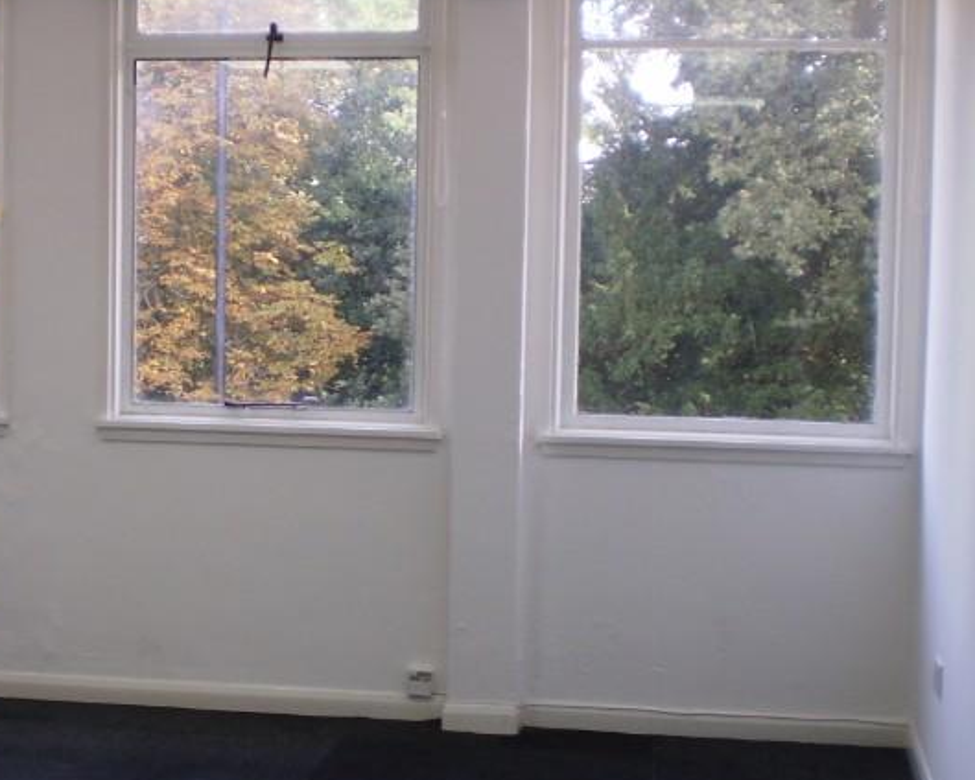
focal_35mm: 68
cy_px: 395
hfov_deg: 27.7
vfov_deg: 22.5
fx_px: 1962
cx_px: 328
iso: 64
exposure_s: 1/60
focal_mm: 6.3
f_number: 3.1
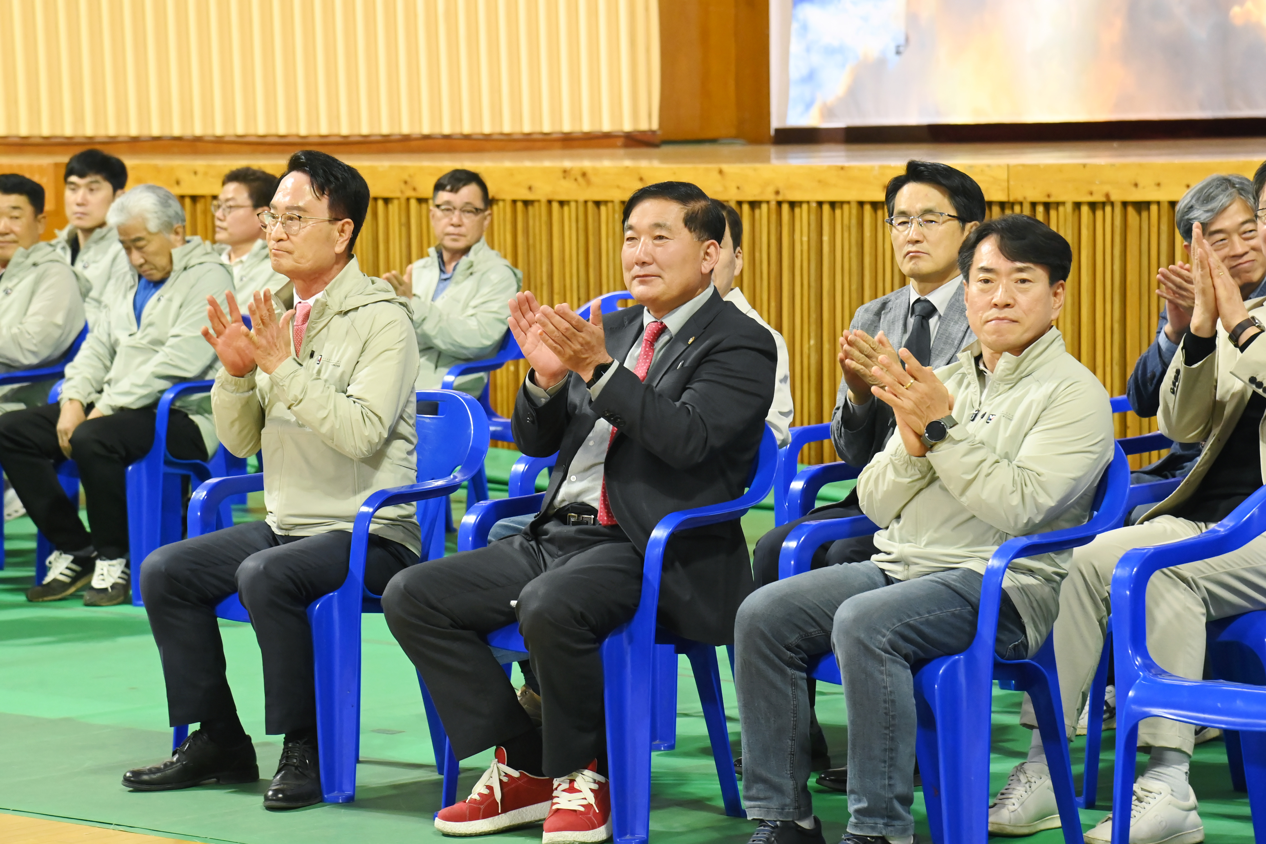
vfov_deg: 11.4
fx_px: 4220
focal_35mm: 120
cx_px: 633
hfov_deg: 17.1
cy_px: 422
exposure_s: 1/250
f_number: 7.1
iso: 5000
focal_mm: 120
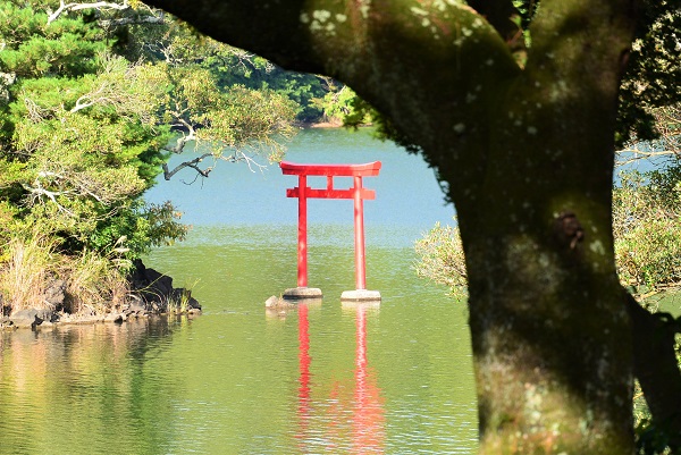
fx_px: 5622
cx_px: 340
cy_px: 228
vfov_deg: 4.6
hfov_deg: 6.9
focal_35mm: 297
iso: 100
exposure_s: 1/100
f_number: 5.6
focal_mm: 110
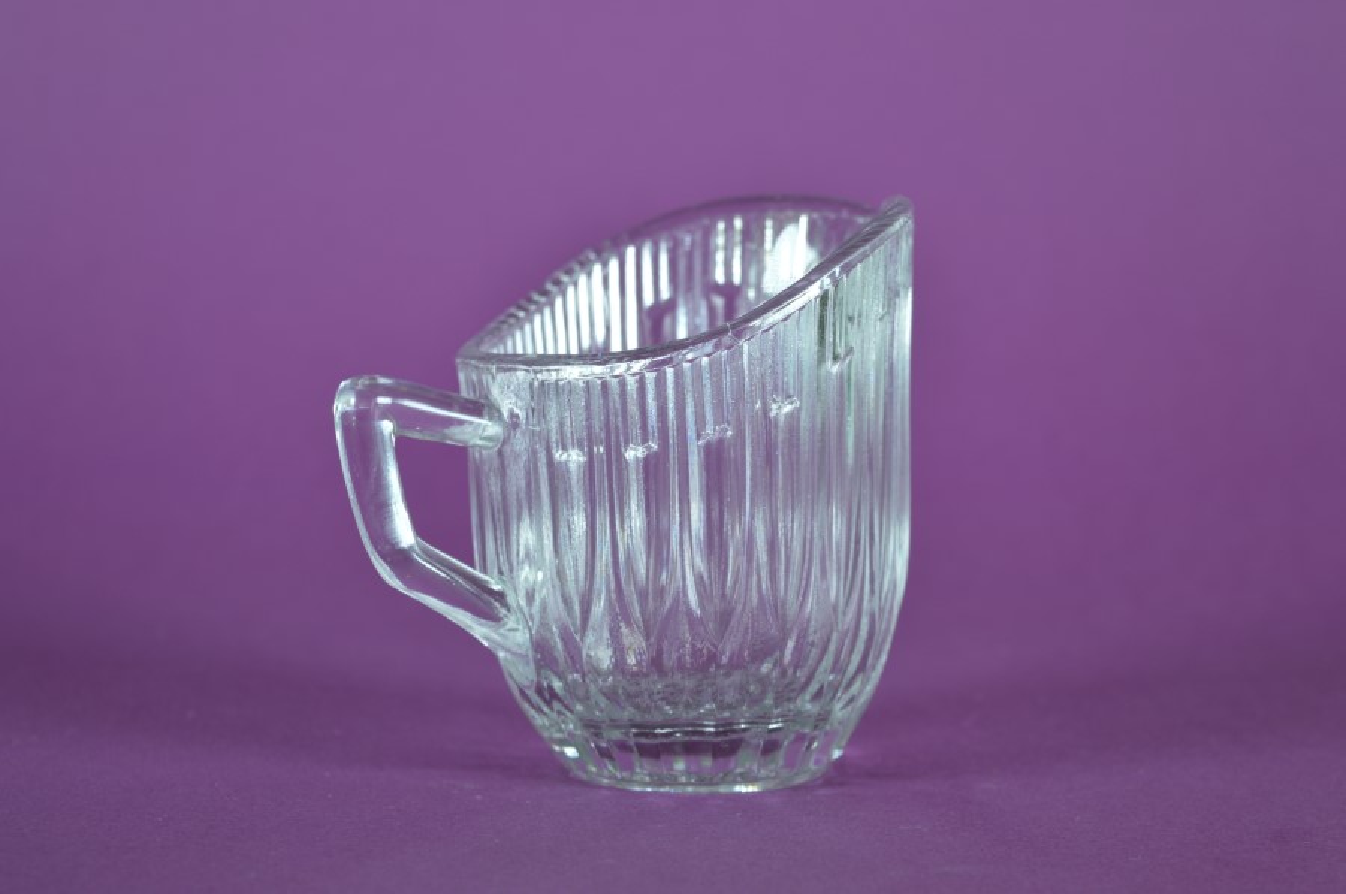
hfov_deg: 24.6
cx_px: 673
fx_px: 3081
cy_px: 447
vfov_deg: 16.5
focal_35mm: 82
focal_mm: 55
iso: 100
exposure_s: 1/80
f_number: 6.3
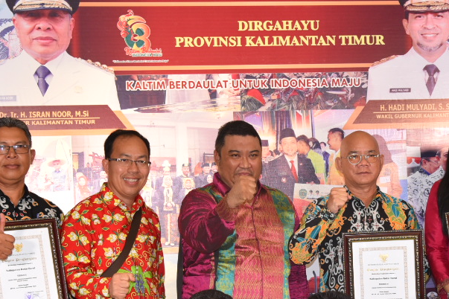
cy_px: 248
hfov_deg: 21.6
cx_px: 274
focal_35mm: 94
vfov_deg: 14.5
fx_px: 1172
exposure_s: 1/100
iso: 800
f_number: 5
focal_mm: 35
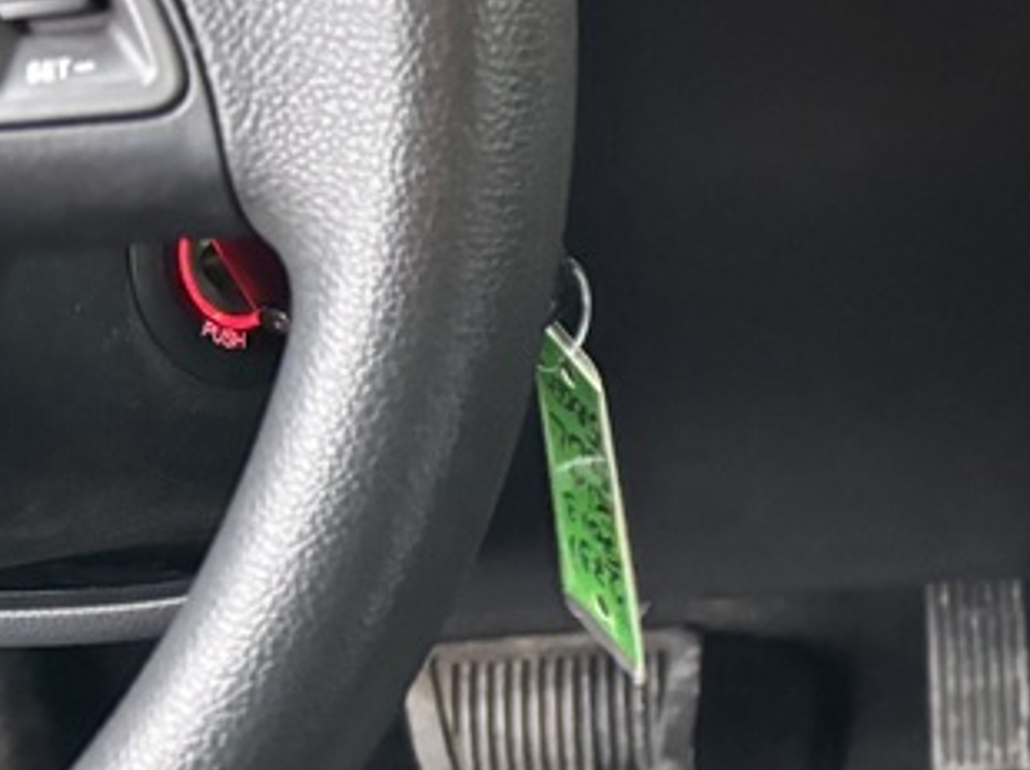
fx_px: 2557
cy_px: 425
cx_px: 1661
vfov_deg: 17.1
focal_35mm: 86
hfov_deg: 19.1
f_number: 1.6
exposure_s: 1/37
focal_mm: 5.96
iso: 640
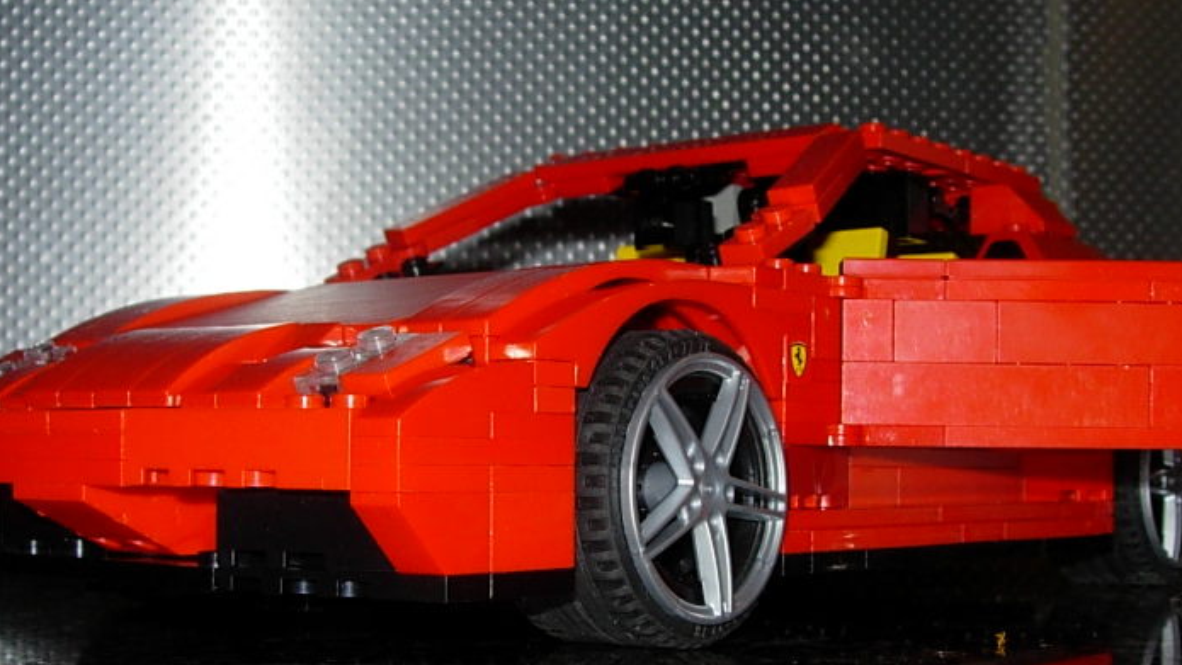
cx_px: 622
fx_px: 1912
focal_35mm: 61
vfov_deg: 19.6
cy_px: 476
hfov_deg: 34.3
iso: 79
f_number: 4.8
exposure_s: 1/64
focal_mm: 7.8
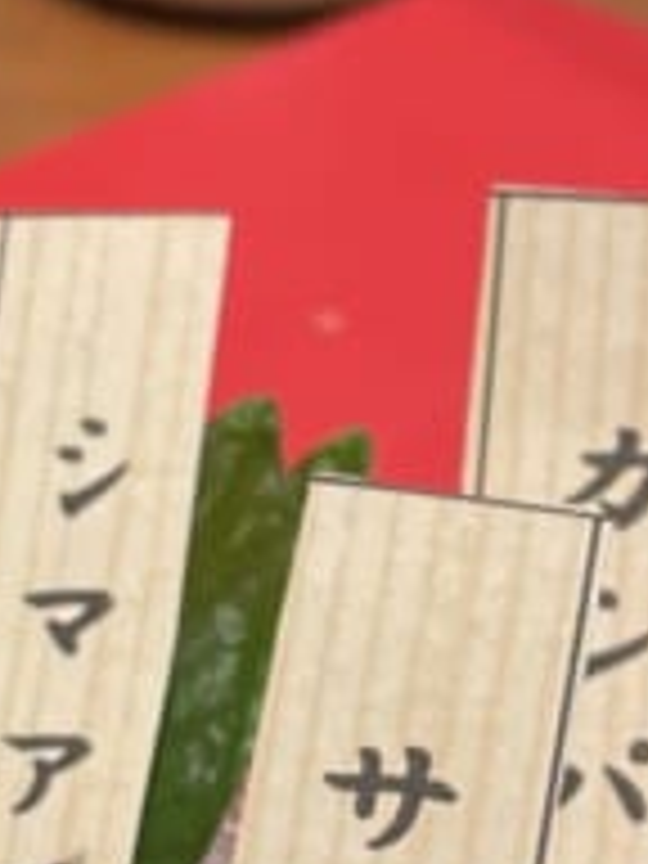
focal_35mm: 139
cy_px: 855
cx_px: 216
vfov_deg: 14.0
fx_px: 3469
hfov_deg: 10.7
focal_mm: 4.2
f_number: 1.6
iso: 125
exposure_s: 1/120
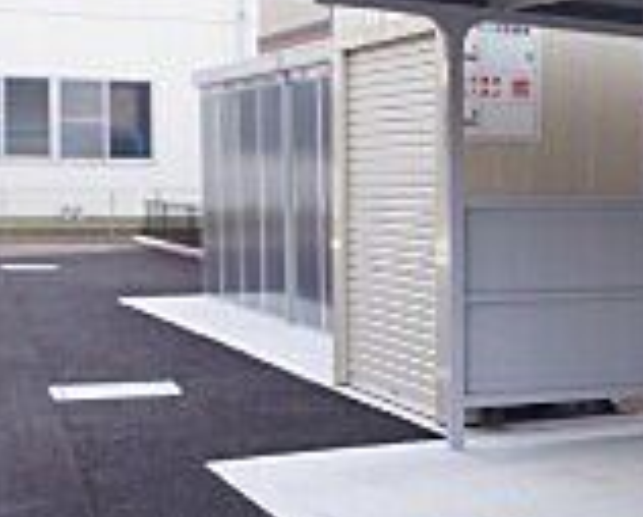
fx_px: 1735
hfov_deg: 18.4
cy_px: 238
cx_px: 993
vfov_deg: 16.9
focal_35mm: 91
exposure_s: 1/80
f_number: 9
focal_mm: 16
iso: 200
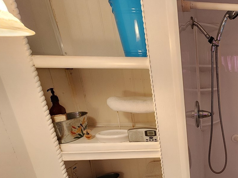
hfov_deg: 53.7
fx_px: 179
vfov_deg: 50.9
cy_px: 133
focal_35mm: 26
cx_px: 235
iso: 320
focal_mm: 2.2
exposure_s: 1/60
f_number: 2.2
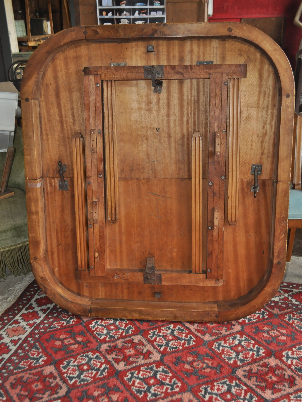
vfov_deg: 46.8
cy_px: 204
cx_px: 151
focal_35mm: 40
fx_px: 465
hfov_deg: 36.0
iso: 800
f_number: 4
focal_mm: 24
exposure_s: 1/60
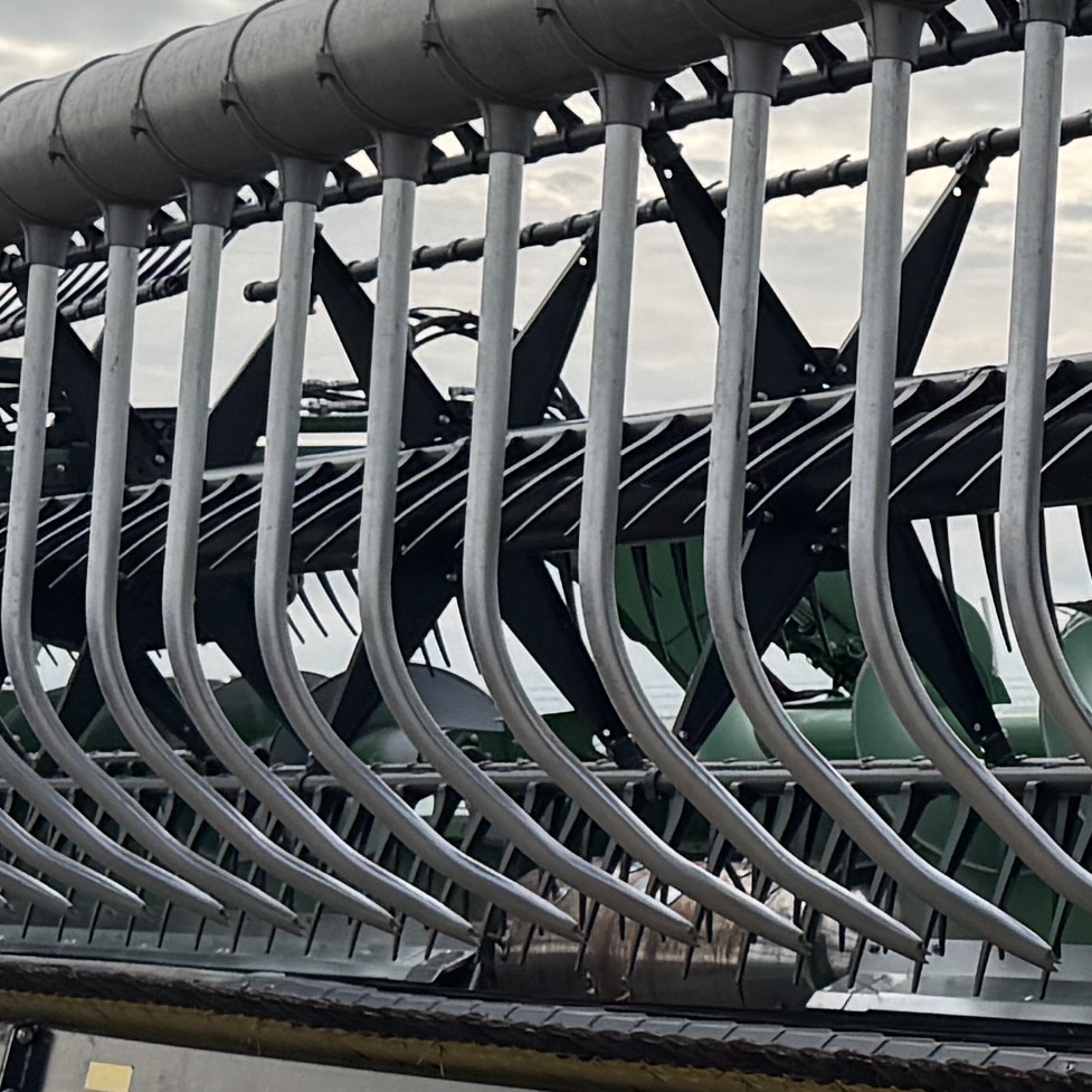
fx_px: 4426
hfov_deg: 12.8
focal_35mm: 124
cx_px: 1941
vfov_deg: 14.0
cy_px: 711
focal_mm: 6.76
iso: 80
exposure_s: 1/5348
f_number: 1.78
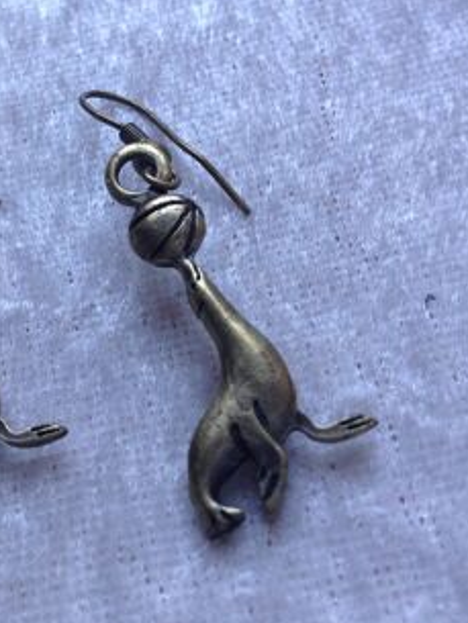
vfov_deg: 34.9
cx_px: 92
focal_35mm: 55
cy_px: 326
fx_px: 991
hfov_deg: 26.1
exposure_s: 1/60
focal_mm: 4.28
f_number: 2.4
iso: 64
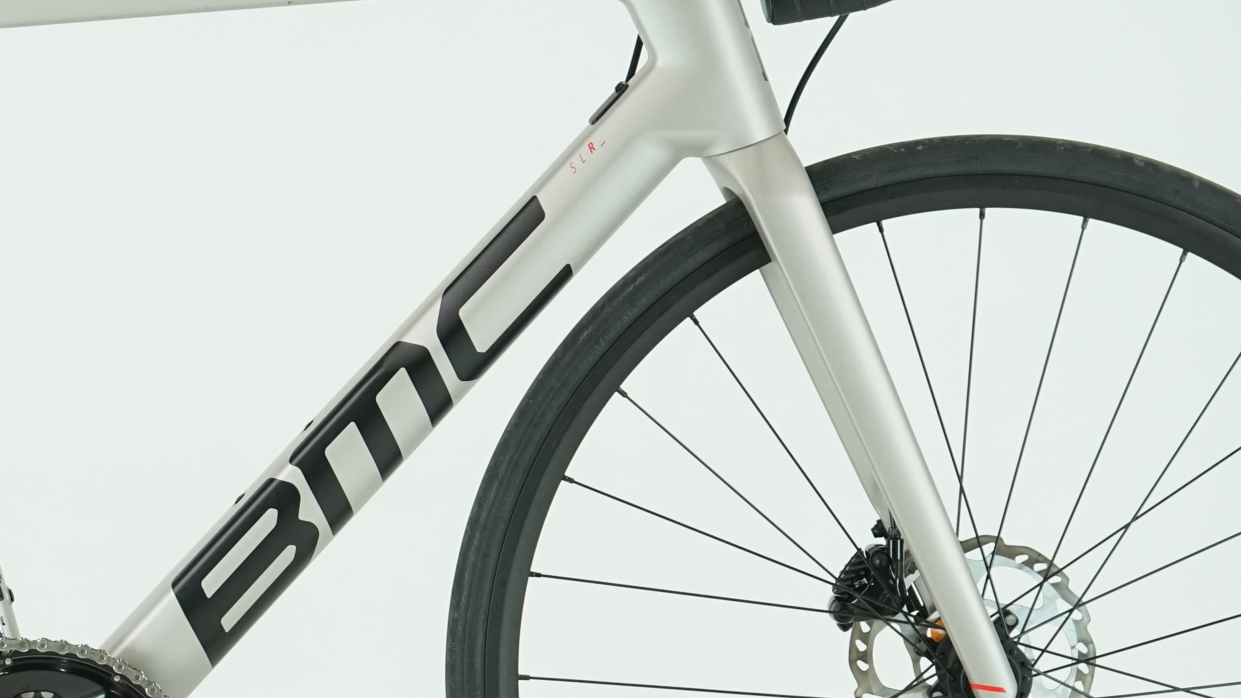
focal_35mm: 149
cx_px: 198
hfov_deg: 14.3
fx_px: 4903
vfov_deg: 8.1
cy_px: 399
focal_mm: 66
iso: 1600
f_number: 6.3
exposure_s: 1/200
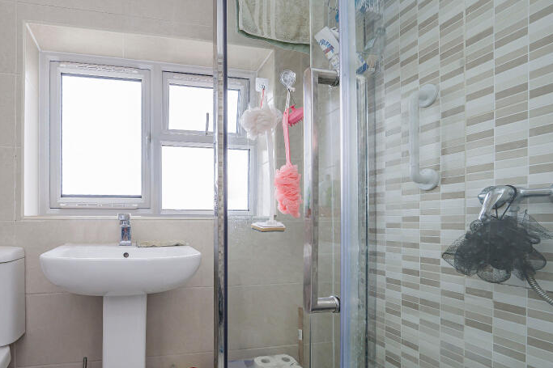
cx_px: 193
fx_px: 276
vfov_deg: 66.6
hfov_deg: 87.4
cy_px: 224
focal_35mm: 18
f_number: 9
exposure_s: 1/100
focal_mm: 12
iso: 320
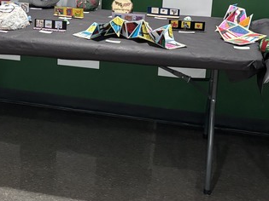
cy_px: 24
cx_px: 30
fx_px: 513
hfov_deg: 28.3
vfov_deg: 21.8
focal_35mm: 66
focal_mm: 5.96
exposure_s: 1/60
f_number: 1.6
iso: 400
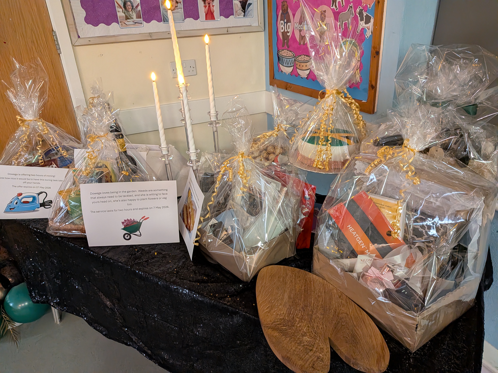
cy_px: 186
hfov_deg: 71.6
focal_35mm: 24
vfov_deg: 56.8
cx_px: 249
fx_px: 345
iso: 1242
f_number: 1.7
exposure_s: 1/33.3
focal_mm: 4.53
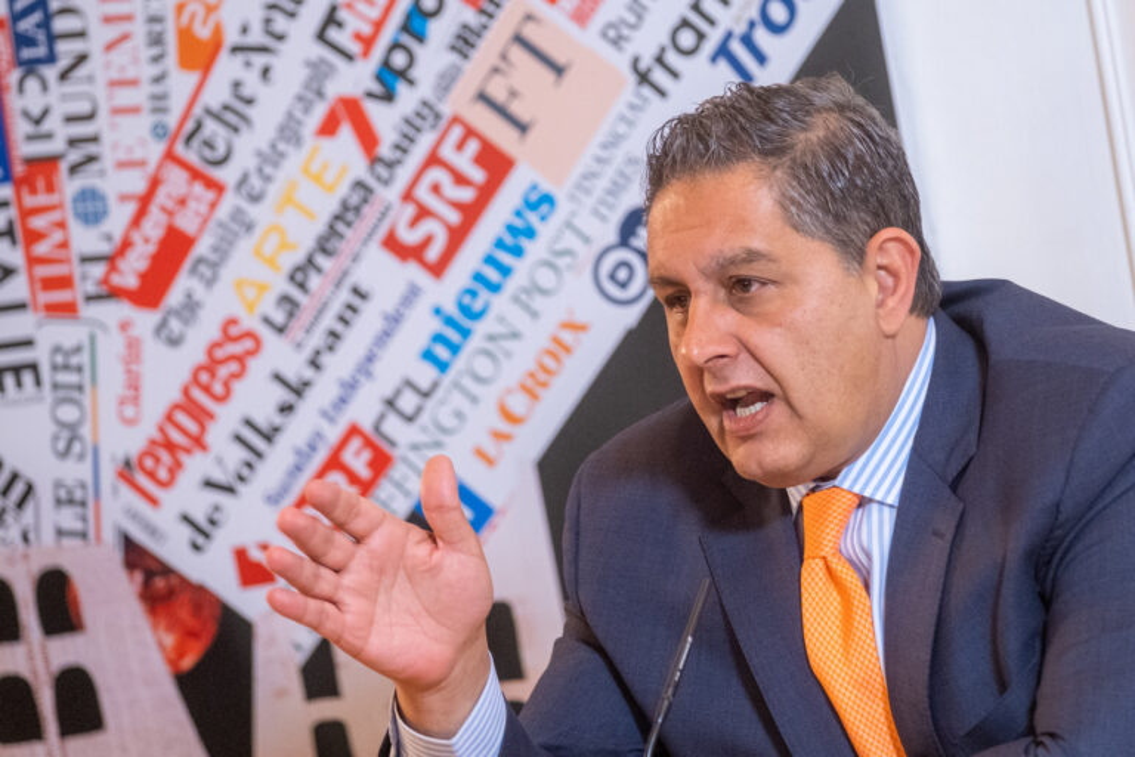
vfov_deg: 6.8
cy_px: 378
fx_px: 6368
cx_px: 568
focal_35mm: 202
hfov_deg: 10.2
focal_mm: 134.4
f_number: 3.2
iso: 2500
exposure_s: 1/210
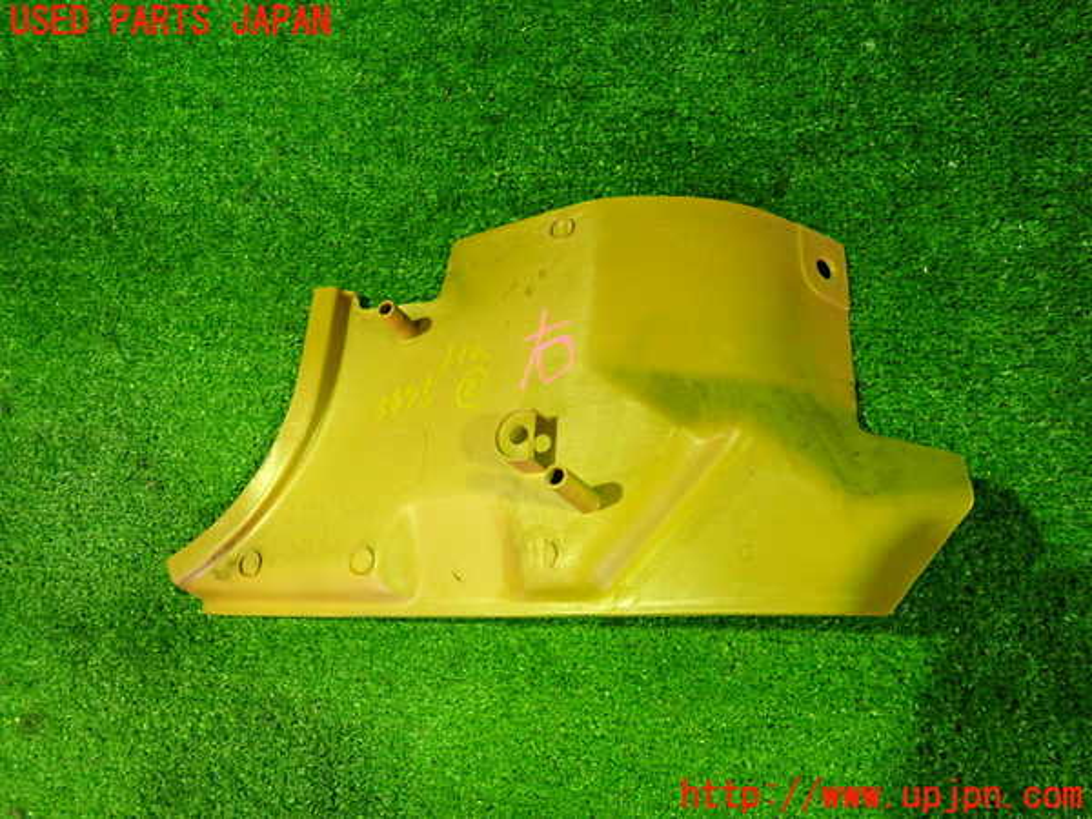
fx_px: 789
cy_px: 410
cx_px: 546
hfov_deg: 69.4
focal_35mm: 25
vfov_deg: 54.9
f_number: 2
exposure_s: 1/30
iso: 500
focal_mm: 4.5
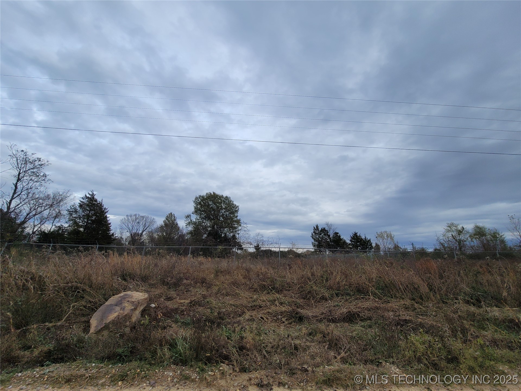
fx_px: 196
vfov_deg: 89.9
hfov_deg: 106.2
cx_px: 260
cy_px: 196
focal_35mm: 13
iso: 64
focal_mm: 2.2
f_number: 2.2
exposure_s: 1/449
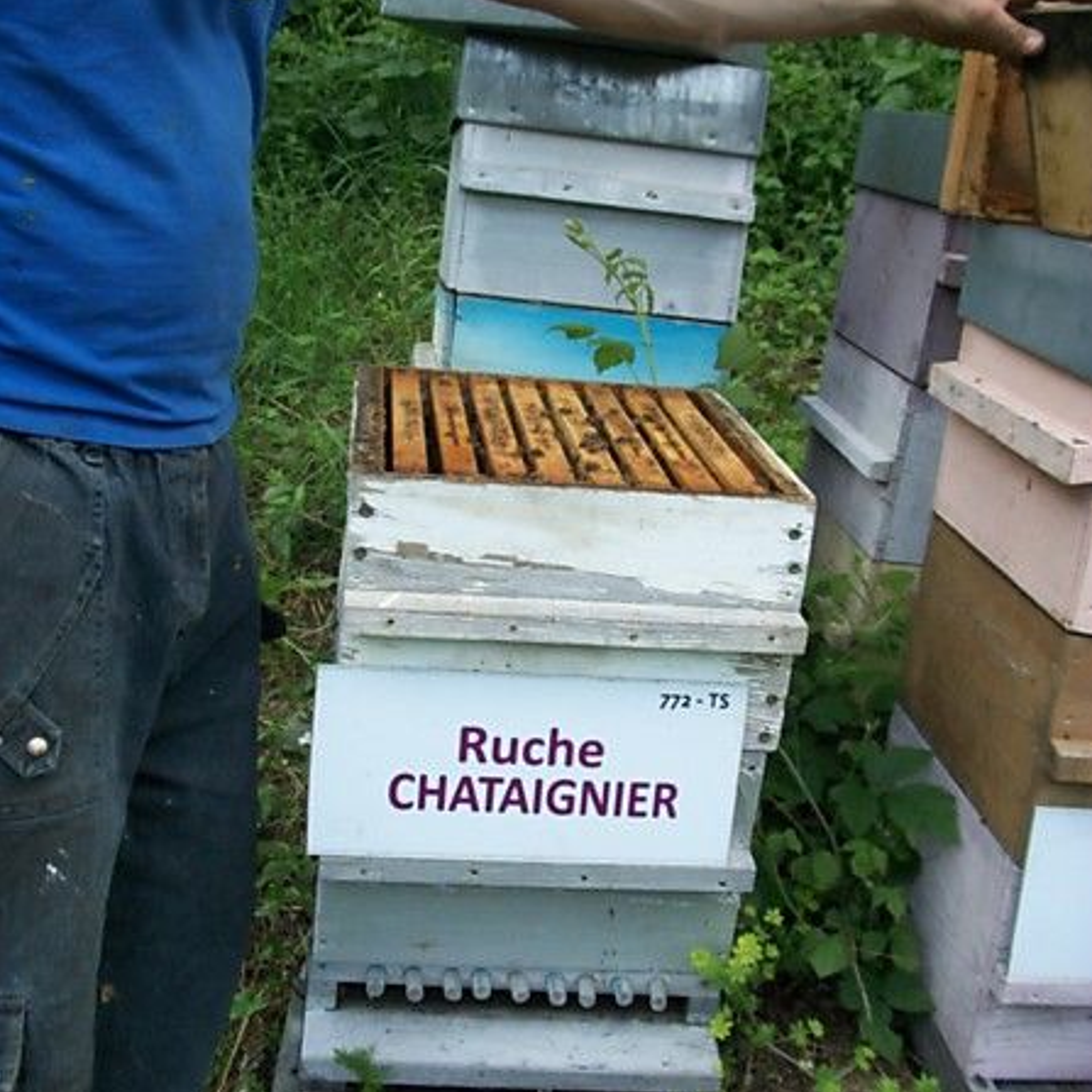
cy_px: 435
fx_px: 1356
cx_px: 545
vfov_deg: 43.6
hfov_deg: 43.9
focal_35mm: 38
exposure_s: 1/160
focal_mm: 5.7
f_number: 2.9
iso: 80
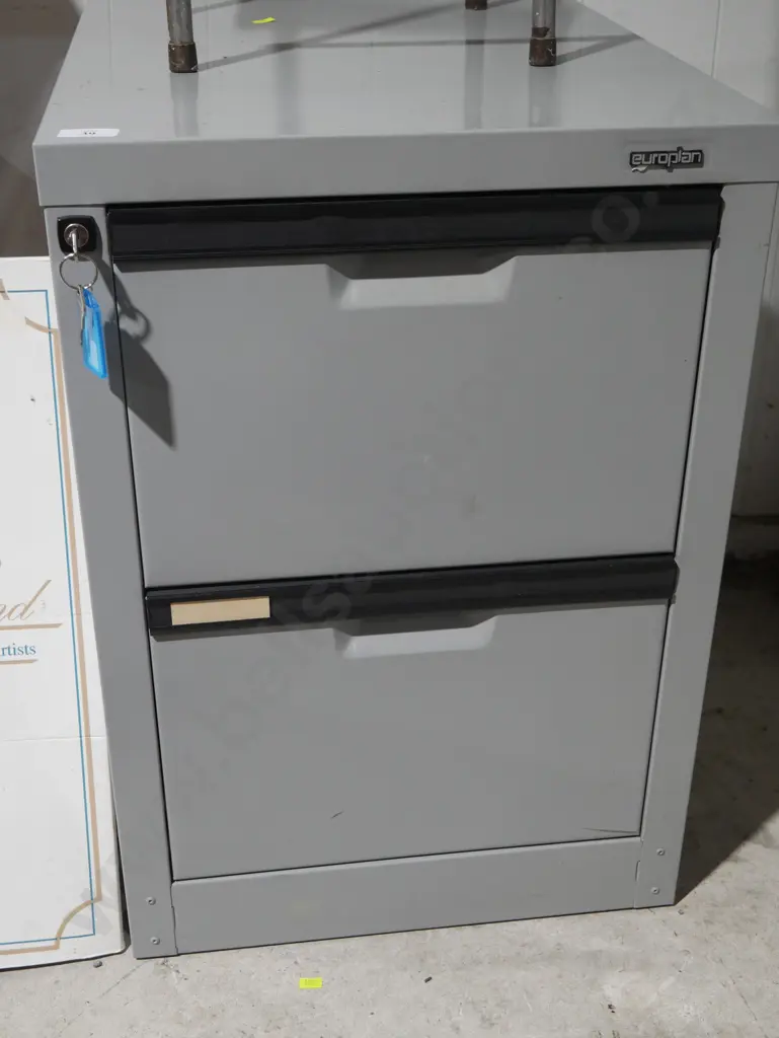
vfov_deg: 42.9
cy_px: 519
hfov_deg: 32.9
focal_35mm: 44
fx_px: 1319
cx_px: 390
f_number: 5
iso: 800
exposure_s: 1/60
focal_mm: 22
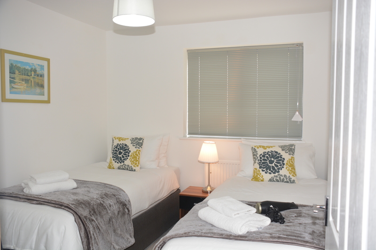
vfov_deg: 43.6
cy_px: 125
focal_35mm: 30
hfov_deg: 61.9
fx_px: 313
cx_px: 188
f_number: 4
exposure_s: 1/60
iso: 320
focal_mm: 20
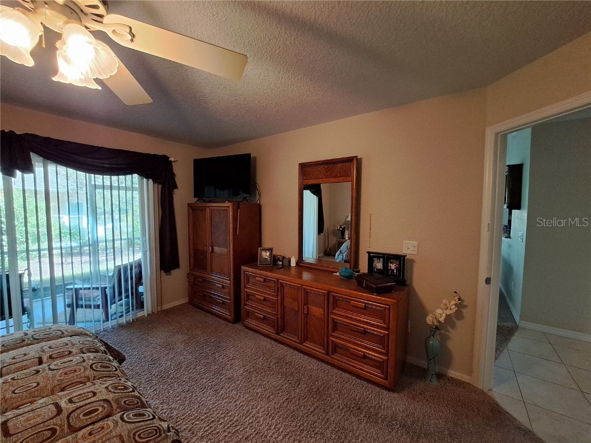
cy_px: 222
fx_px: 222
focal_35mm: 13
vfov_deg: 89.9
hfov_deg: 106.2
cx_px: 296
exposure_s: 1/40
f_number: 2.2
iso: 125
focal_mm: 1.74
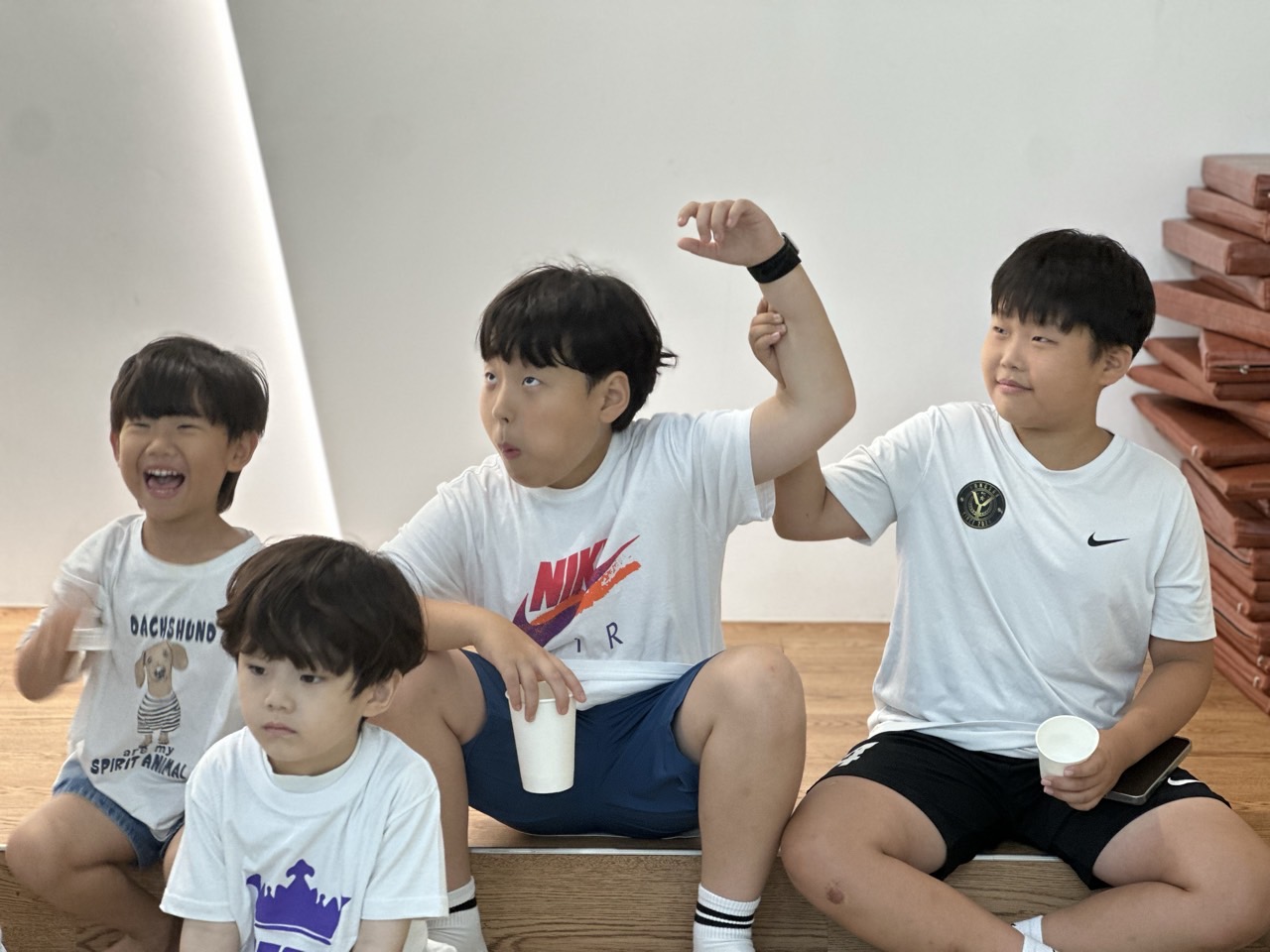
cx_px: 635
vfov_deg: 19.1
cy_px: 476
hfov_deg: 25.3
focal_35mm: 77
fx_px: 2825
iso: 125
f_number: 2.8
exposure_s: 1/40
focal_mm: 9
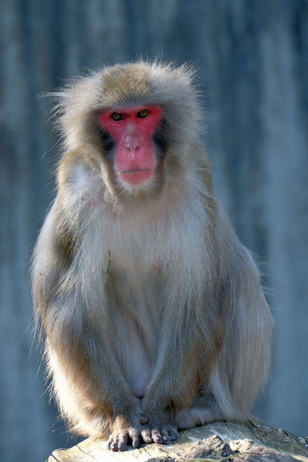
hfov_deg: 2.5
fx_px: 7173
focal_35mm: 559
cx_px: 154
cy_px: 231
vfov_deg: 3.7
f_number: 8
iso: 320
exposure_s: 1/60
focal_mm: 372.6
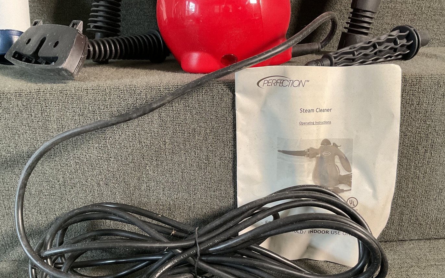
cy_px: 177
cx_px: 225
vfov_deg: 37.0
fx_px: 412
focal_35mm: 34
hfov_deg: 56.7
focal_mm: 3
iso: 160
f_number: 1.8
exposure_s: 1/60
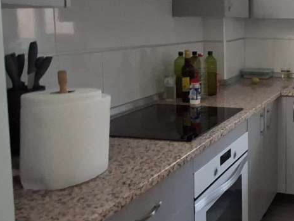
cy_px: 59
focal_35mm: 42
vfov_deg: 33.7
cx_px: 296
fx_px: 357
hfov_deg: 39.4
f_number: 2.2
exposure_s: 1/24
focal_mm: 1.74
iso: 250
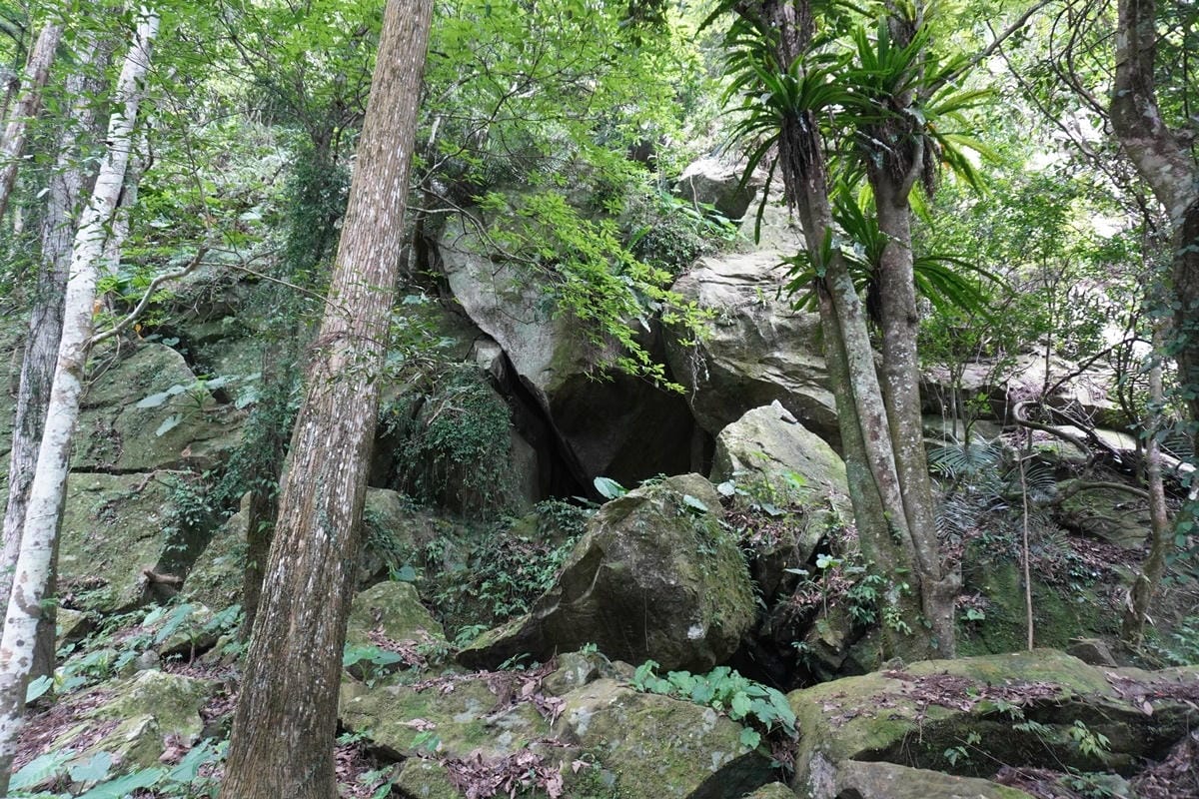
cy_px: 400
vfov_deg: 53.1
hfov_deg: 73.7
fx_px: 799
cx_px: 600
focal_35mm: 24
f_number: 4
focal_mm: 16
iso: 1000
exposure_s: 1/160
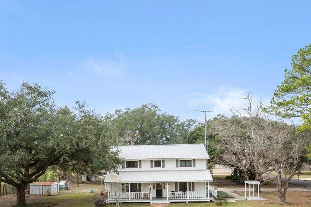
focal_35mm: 33
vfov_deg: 37.9
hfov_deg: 57.4
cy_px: 177
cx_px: 143
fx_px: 284
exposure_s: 1/320
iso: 500
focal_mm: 18.5
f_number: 7.1
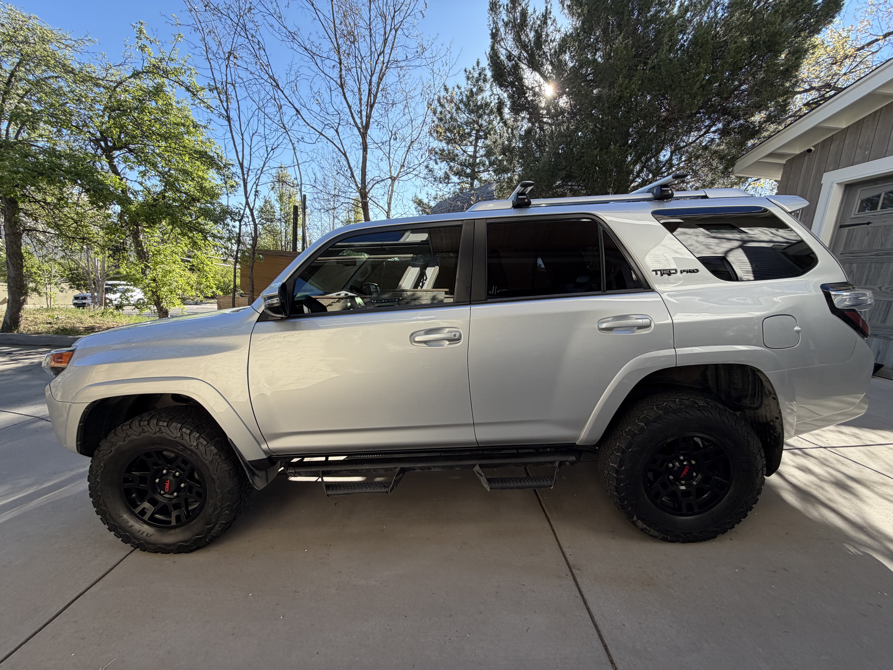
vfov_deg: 85.7
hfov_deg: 102.1
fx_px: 361
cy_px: 335
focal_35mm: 14
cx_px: 446
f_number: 2.2
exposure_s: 1/482
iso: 64
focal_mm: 2.22
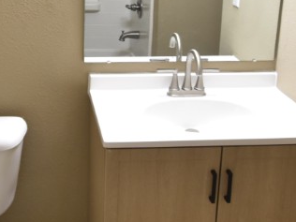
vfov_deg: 24.6
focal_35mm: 58
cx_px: 72
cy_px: 23
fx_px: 494
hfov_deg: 32.7
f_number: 3.5
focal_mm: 11
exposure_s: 1/20
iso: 800
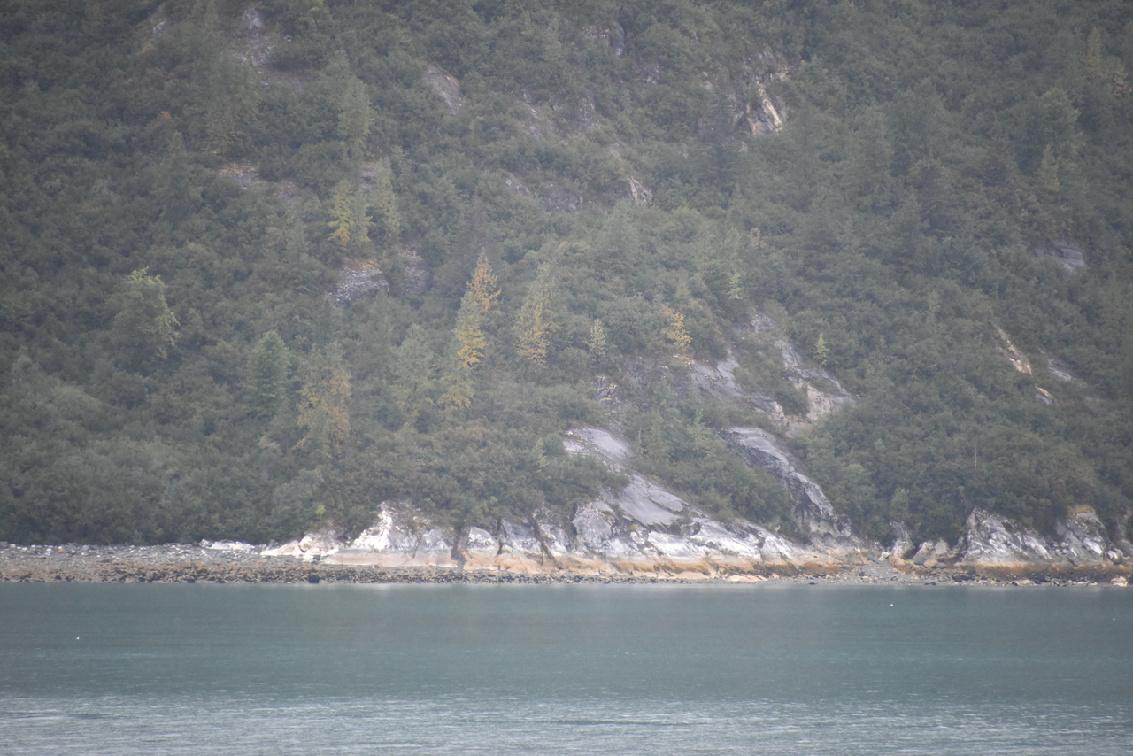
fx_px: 9443
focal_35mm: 300
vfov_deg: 4.6
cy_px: 378
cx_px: 566
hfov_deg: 6.9
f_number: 5.6
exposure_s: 1/640
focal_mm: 300
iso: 3600
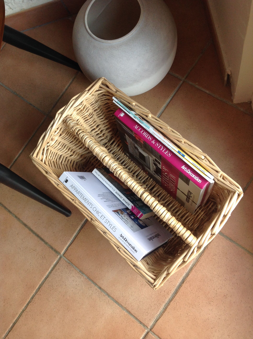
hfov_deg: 40.6
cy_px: 170
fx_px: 342
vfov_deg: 52.7
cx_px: 126
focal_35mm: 35
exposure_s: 1/120
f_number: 2.4
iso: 80
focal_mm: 4.28
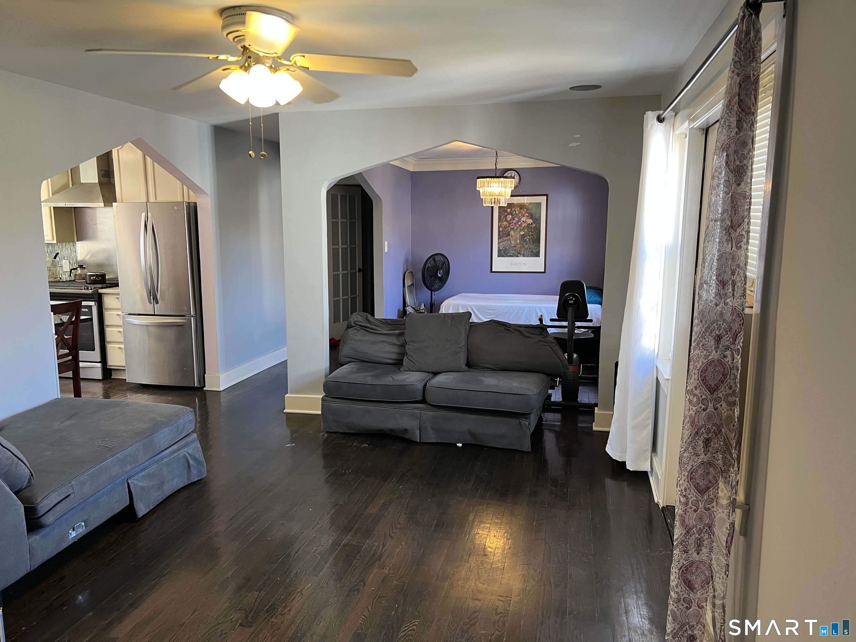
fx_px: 643
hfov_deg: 67.3
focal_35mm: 26
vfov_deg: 53.1
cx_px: 428
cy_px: 321
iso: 100
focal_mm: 5.7
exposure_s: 1/60
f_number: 1.5
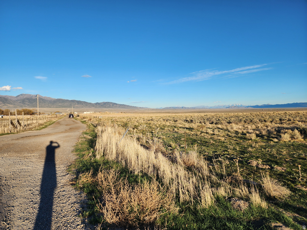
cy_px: 115
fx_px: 204
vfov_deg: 58.9
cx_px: 154
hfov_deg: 73.9
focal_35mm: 23
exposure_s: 1/864
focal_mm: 6.4
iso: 12
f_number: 1.8
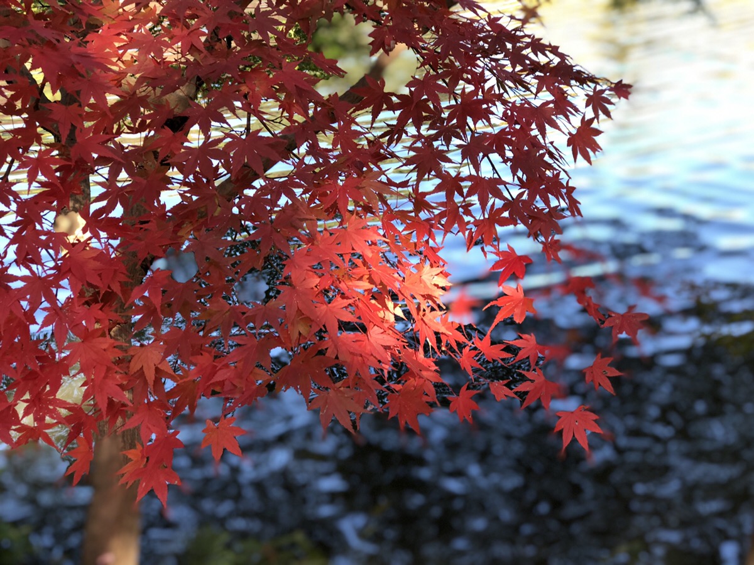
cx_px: 377
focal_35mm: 57
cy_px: 282
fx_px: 1242
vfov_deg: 25.7
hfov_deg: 33.8
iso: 25
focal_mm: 6.6
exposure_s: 1/30
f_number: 2.8
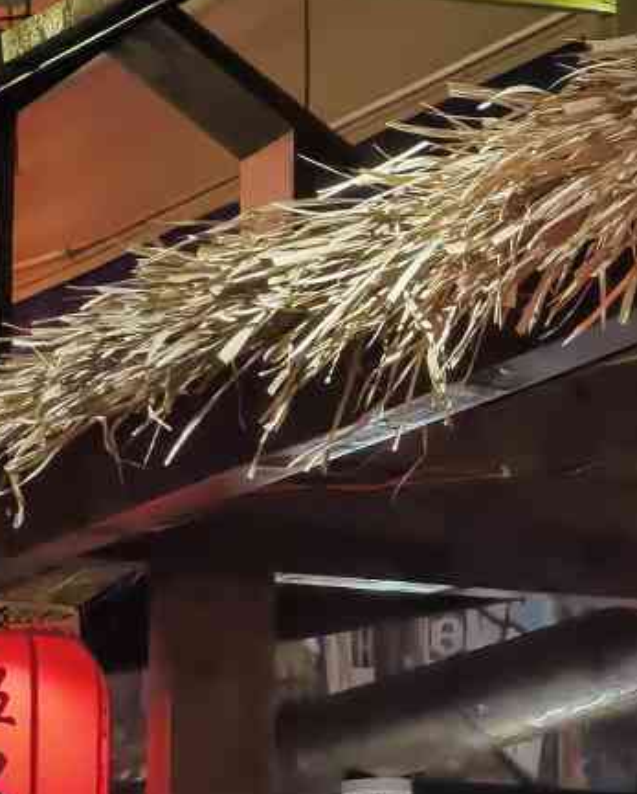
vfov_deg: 5.8
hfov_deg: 4.7
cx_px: 529
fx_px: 7816
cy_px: 107
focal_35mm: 332
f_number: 3.4
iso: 640
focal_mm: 14.45
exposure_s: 1/33.3
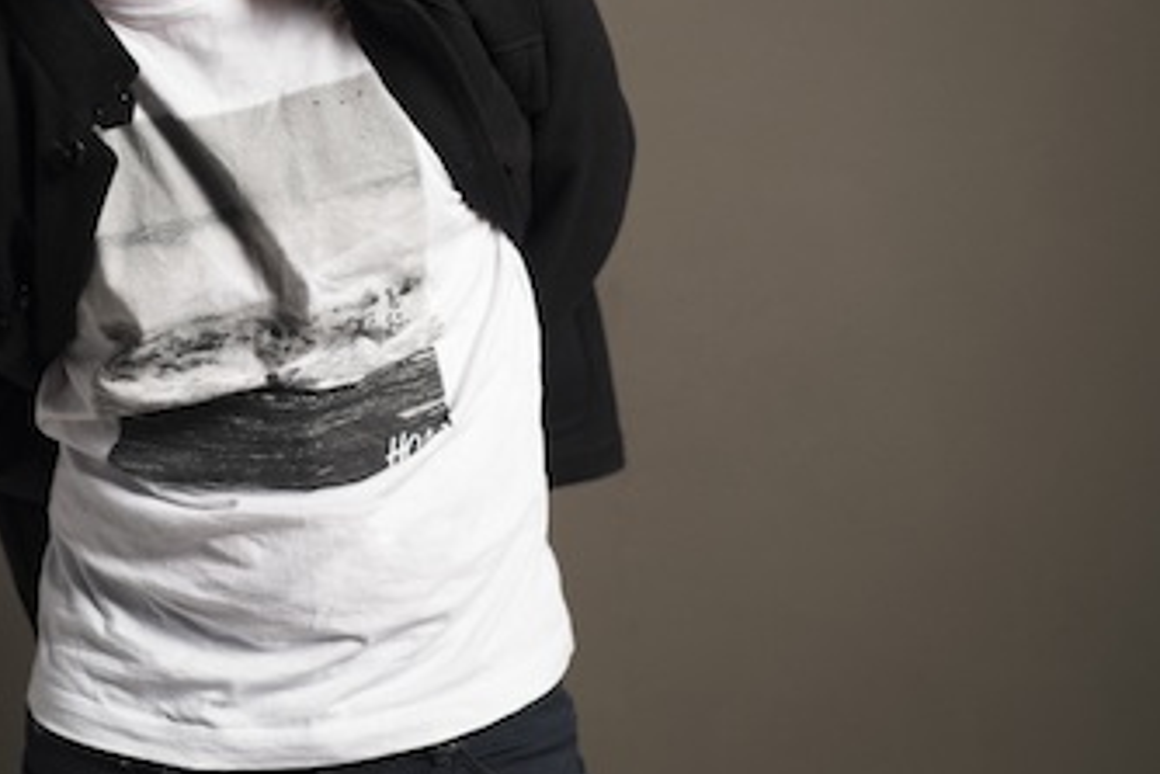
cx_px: 472
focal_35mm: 67
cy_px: 338
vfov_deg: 20.3
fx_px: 2160
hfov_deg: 30.0
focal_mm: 28
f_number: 2
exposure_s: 1/1000
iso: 800
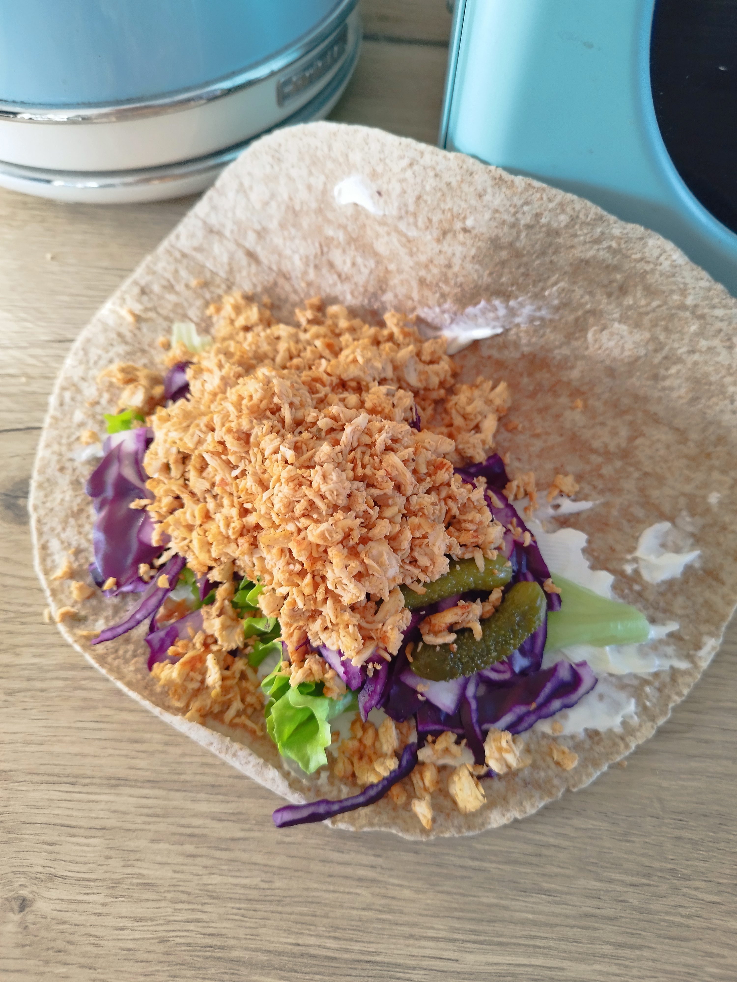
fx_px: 681
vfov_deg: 71.6
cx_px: 368
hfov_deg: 56.8
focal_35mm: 24
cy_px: 491
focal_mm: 5.89
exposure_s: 1/50
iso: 280
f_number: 1.89
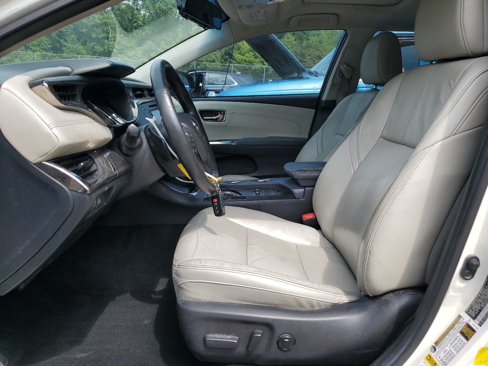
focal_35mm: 26
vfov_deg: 53.1
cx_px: 244
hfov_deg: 67.3
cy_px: 183
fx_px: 367
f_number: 1.5
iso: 50
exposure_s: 1/1429
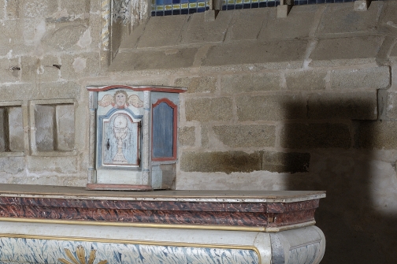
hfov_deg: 19.8
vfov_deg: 13.3
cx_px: 117
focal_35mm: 103
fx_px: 1132
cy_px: 187
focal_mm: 45
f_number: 11
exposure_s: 1/50
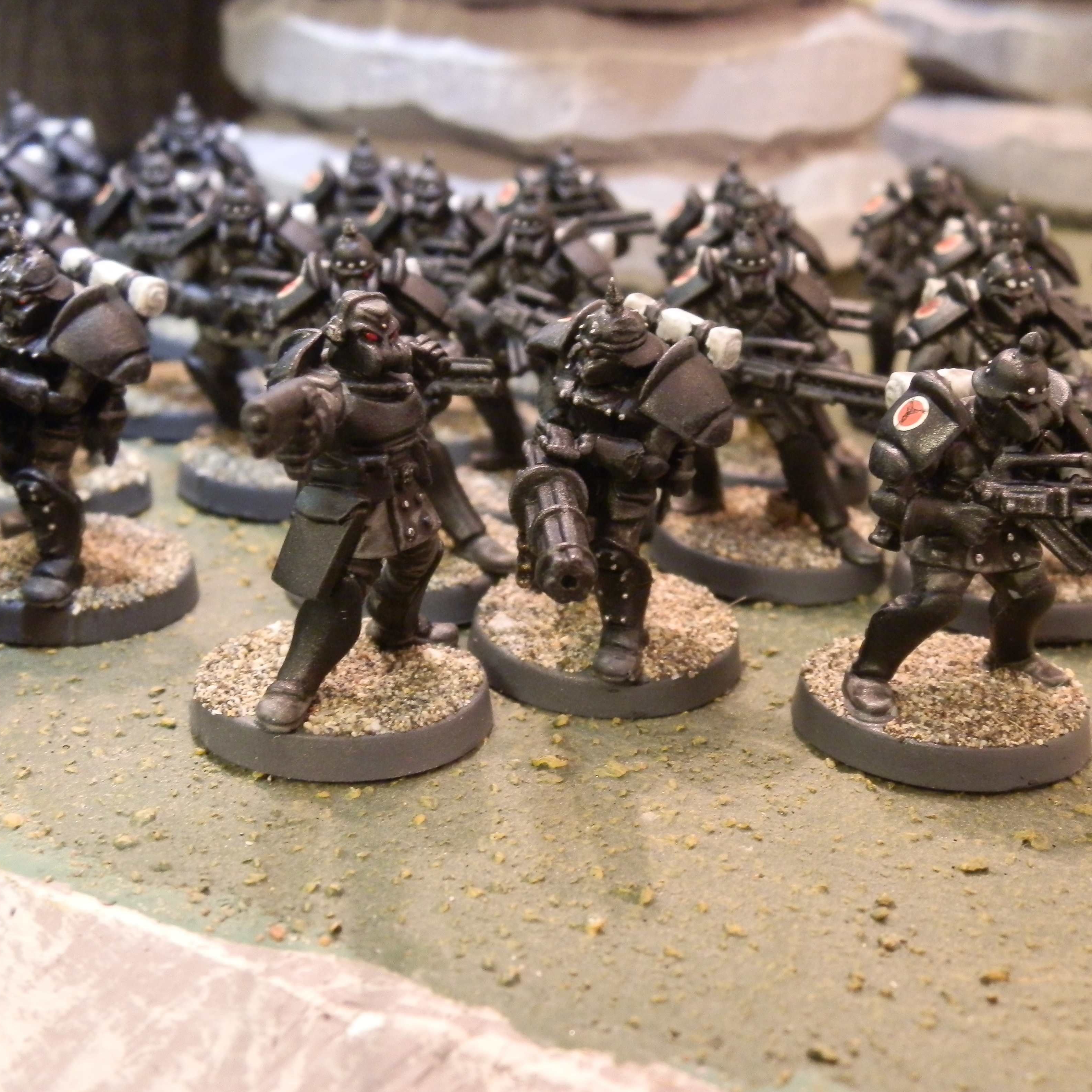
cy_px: 544
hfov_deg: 38.3
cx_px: 560
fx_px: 1570
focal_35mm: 44
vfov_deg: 38.3
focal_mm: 6.78
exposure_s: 1/8
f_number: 3.3
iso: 320
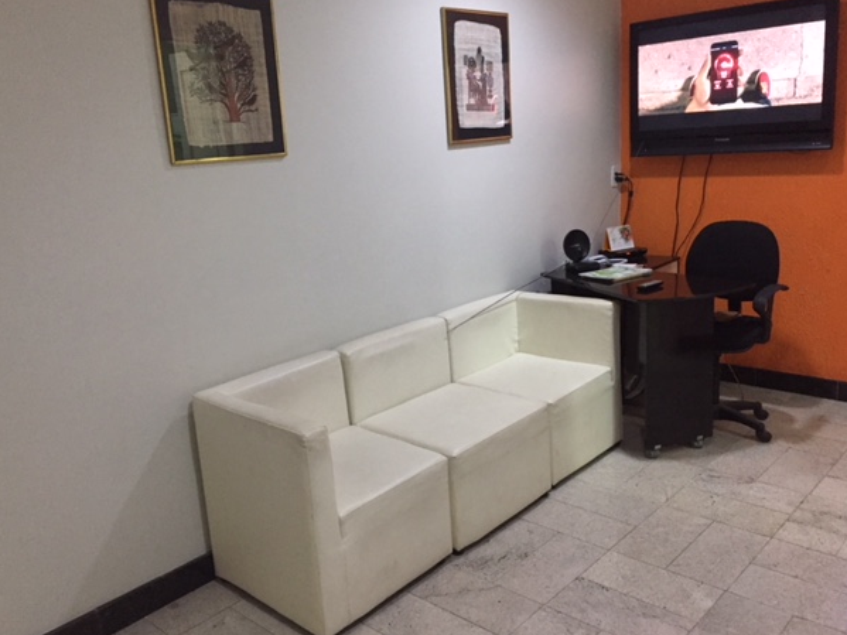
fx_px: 758
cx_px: 424
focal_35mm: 31
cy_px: 305
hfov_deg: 58.4
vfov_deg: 45.4
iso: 200
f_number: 2.2
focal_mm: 4.15
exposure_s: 1/30
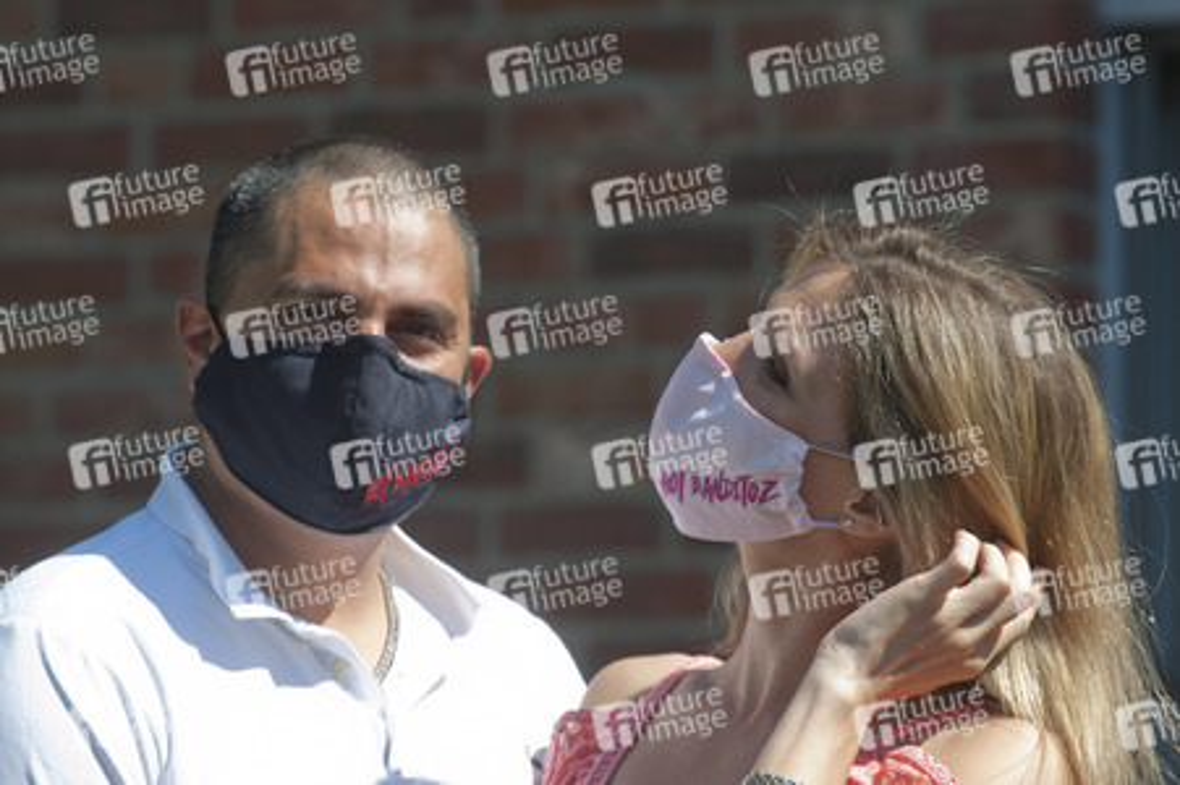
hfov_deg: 10.8
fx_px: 6223
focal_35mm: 190
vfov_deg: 7.2
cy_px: 392
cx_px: 590
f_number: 8
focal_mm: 190
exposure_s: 1/250
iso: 200
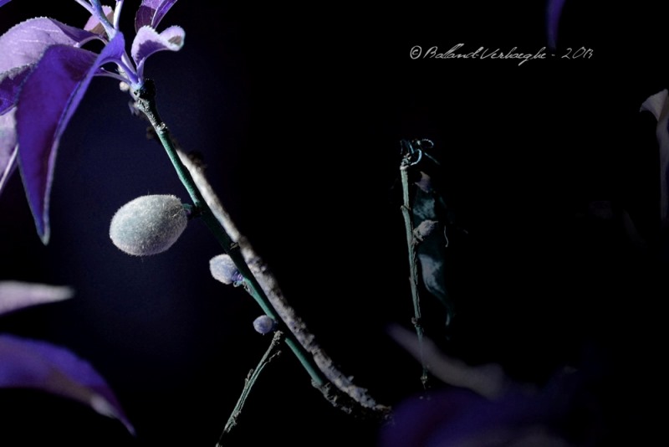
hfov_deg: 4.6
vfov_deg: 3.1
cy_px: 224
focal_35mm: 450
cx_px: 334
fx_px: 8365
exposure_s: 1/400
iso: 400
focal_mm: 300
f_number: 5.6
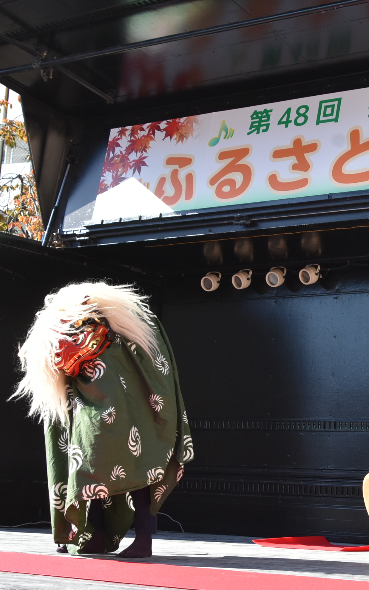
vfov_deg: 27.9
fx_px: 1191
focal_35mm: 74
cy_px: 294
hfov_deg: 17.2
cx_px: 380
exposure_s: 1/500
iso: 560
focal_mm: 32
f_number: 8
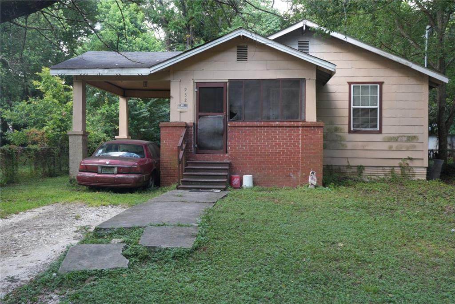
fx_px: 442
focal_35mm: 35
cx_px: 228
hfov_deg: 54.4
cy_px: 152
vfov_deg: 37.9
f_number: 9
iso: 400
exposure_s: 1/40
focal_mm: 35
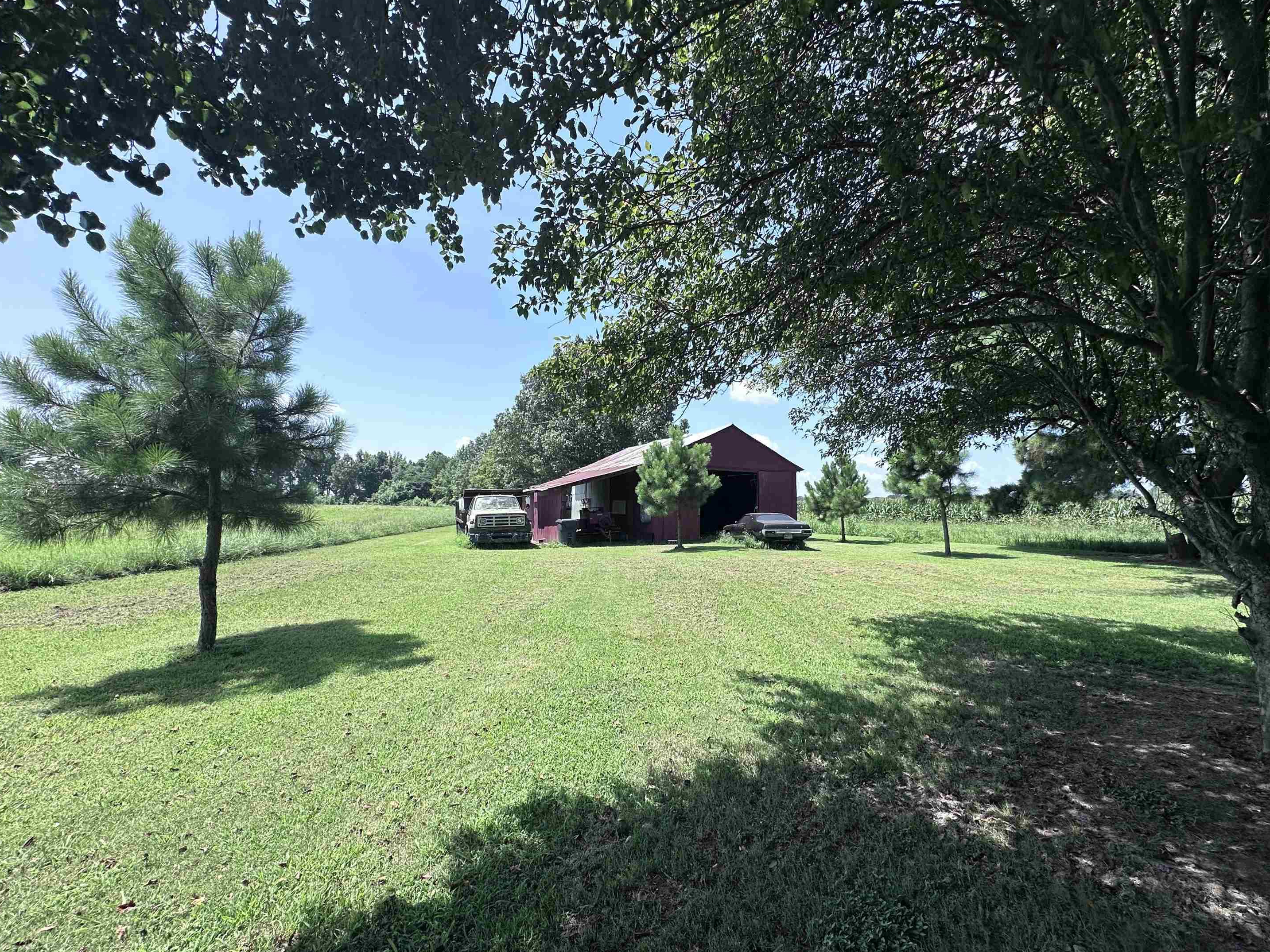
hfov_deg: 98.1
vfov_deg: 81.7
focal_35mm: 15
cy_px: 489
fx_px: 550
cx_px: 668
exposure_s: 1/1171
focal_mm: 2.22
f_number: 2.2
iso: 40
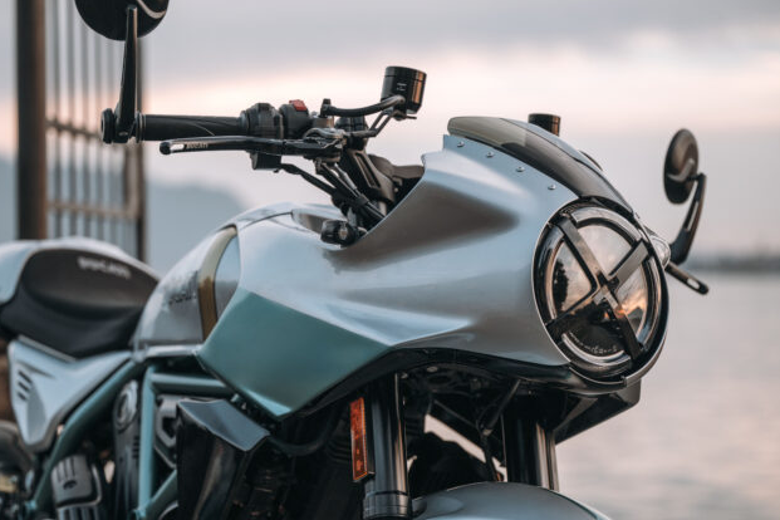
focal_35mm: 80
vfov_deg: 17.1
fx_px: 1733
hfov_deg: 25.4
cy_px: 295
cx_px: 391
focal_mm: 70
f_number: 2.8
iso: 400
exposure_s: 1/400
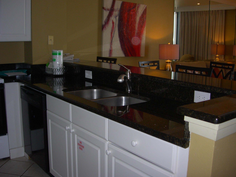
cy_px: 88
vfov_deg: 36.0
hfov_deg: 46.8
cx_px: 122
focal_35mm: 40
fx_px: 273
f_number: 2.8
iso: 79
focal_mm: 7.8
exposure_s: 1/64
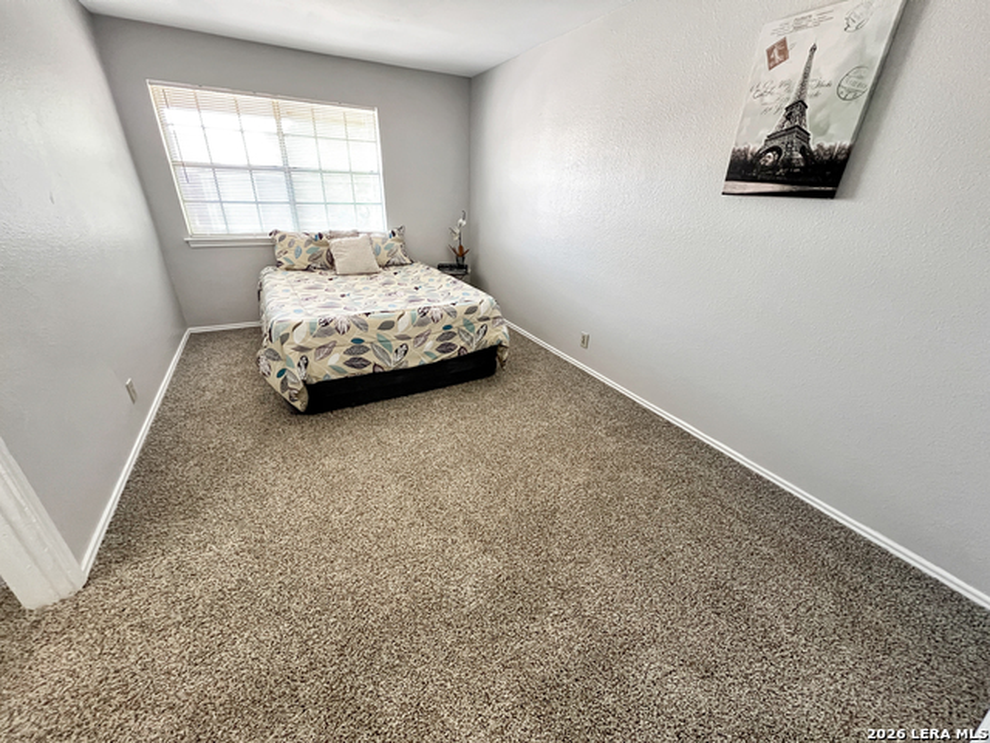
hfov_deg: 106.2
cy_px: 372
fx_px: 372
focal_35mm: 13
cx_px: 495
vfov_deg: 89.9
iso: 640
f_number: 1.8
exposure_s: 1/60
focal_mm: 1.57
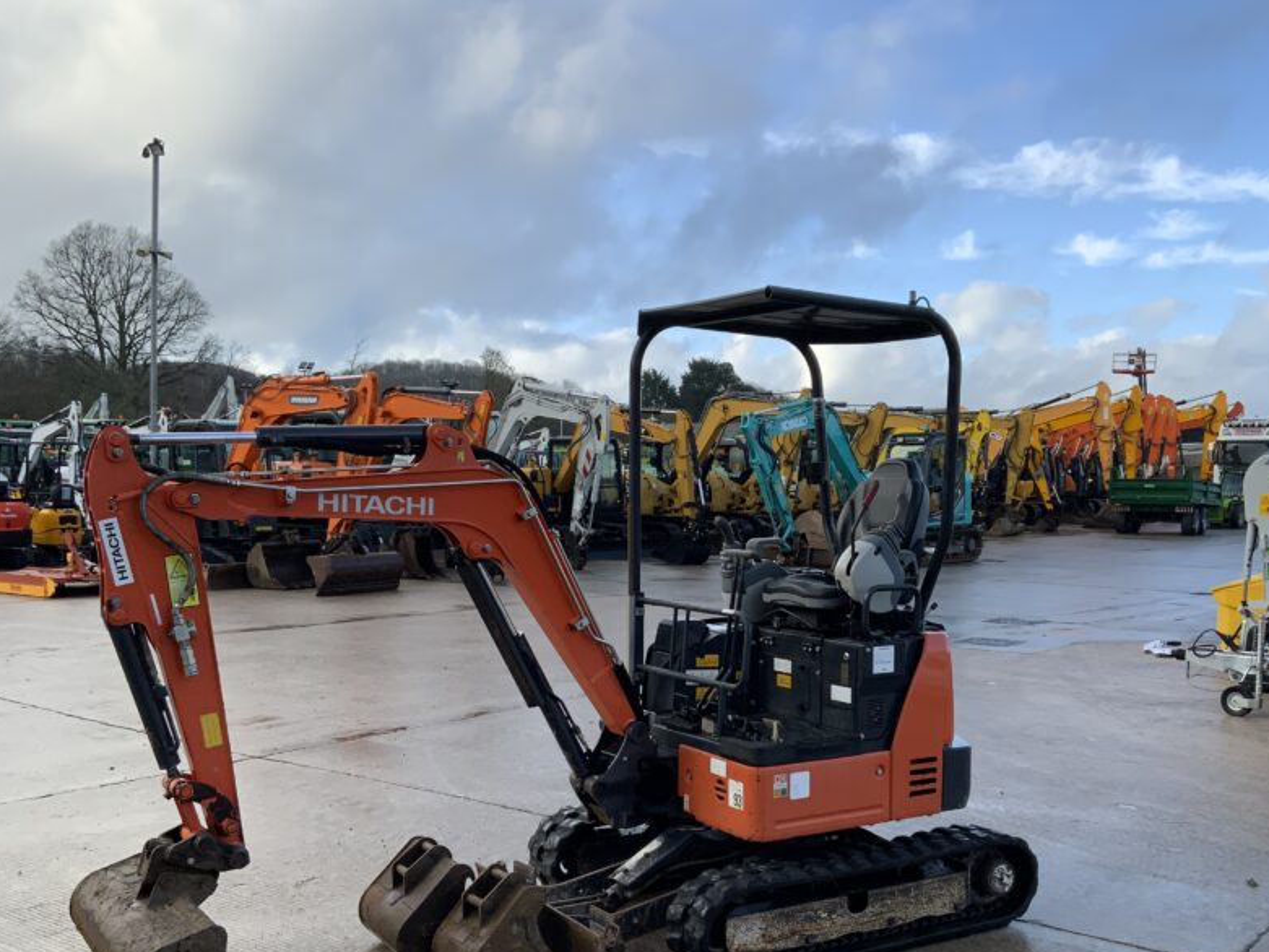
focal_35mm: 38
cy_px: 598
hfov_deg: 48.9
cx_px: 669
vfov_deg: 37.5
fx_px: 1393
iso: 16
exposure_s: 1/792
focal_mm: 3
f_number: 1.8
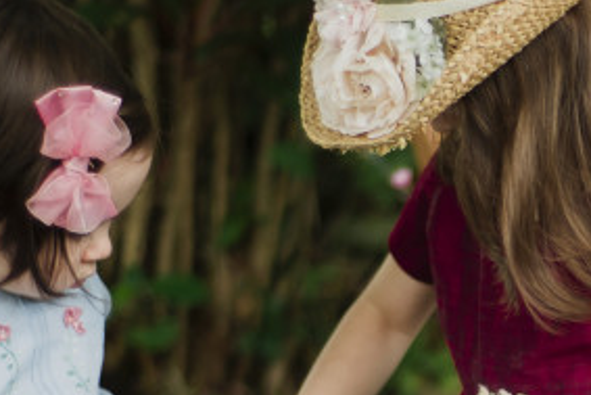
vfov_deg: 7.5
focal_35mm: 181
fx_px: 2973
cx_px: 608
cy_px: 443
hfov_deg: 11.2
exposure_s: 1/800
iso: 400
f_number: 1.8
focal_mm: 50
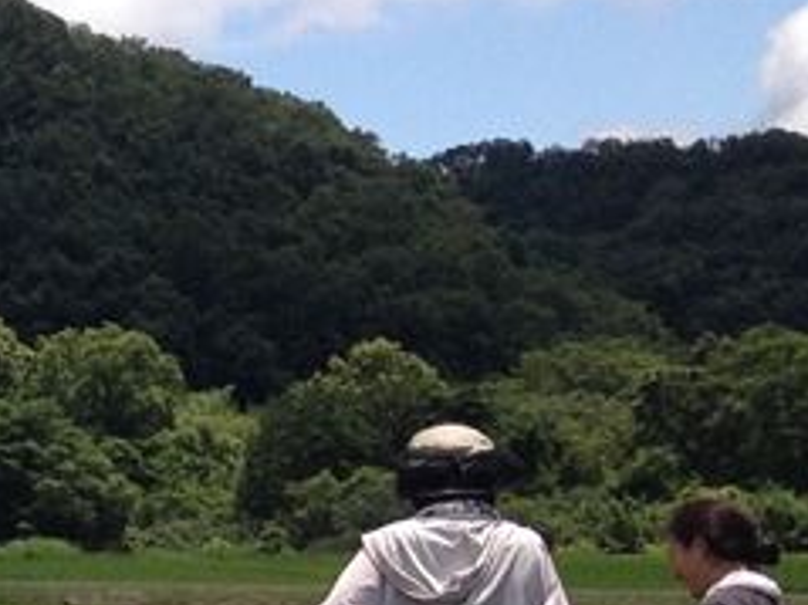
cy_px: 499
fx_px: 4456
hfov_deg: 8.9
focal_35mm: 191
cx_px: -1379
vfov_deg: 7.8
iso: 50
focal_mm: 4.28
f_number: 2.4
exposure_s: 1/1727
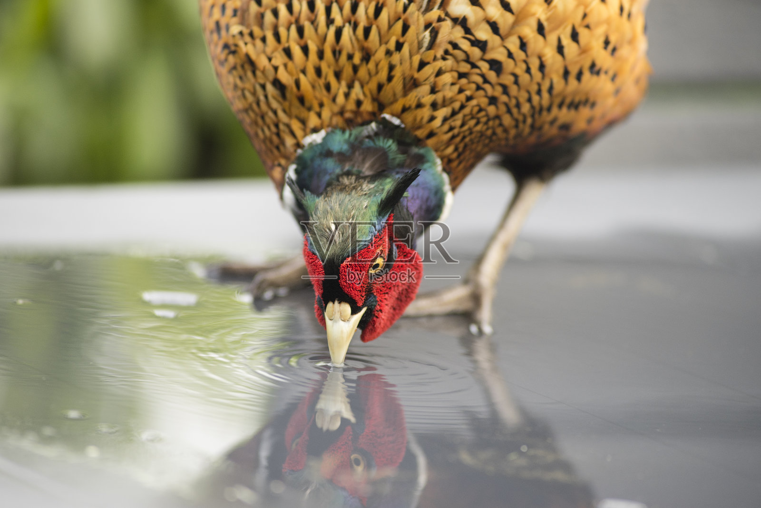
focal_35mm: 200
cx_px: 380
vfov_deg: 6.9
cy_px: 254
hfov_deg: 10.3
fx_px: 4228
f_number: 4
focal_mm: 200
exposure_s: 1/160
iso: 400
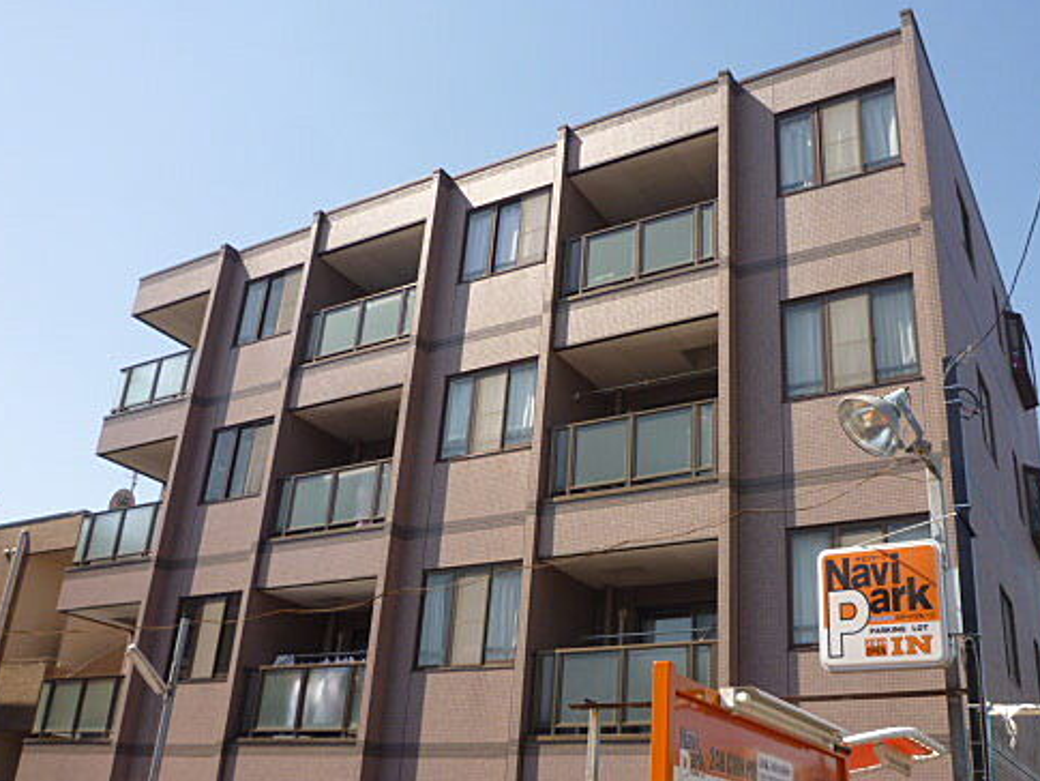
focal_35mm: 33
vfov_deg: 42.8
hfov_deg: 55.3
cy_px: 455
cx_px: 553
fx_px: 992
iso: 80
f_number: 4
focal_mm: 4.5
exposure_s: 1/400
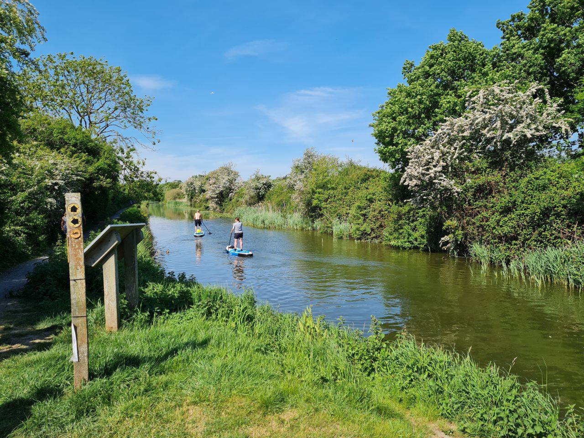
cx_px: 292
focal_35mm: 26
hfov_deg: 67.3
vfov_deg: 53.1
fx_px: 439
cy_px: 219
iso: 50
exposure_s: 1/2104
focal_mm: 5.4
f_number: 1.8
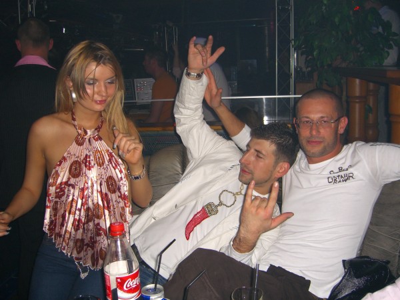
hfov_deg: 49.0
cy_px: 150
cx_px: 200
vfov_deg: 37.7
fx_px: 439
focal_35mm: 38
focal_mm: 7.9
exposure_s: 1/60
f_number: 2.8
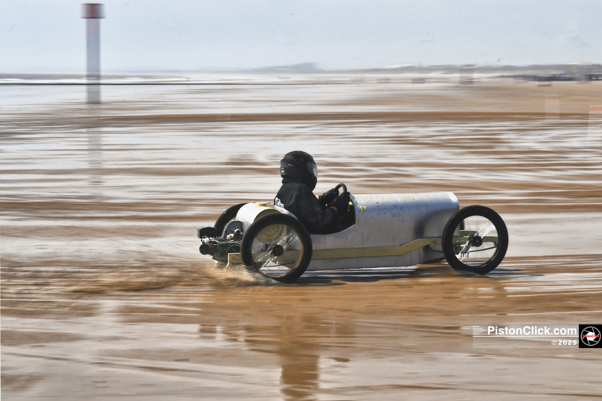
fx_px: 1379
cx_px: 301
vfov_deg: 16.5
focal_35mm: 82
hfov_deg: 24.6
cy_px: 200
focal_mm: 55
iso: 180
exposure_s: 1/60
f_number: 22
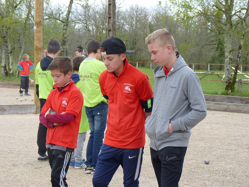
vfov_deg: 13.1
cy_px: 94
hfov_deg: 17.4
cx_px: 124
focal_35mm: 113
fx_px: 813
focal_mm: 20.1
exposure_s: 1/200
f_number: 3.6
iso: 160
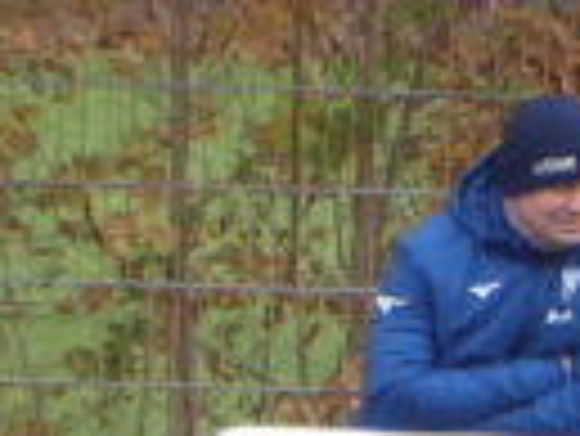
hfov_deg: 0.8
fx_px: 42212
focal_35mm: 2517
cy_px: 616
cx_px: 796
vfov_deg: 0.6
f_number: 6.4
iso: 400
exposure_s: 1/125
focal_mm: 129
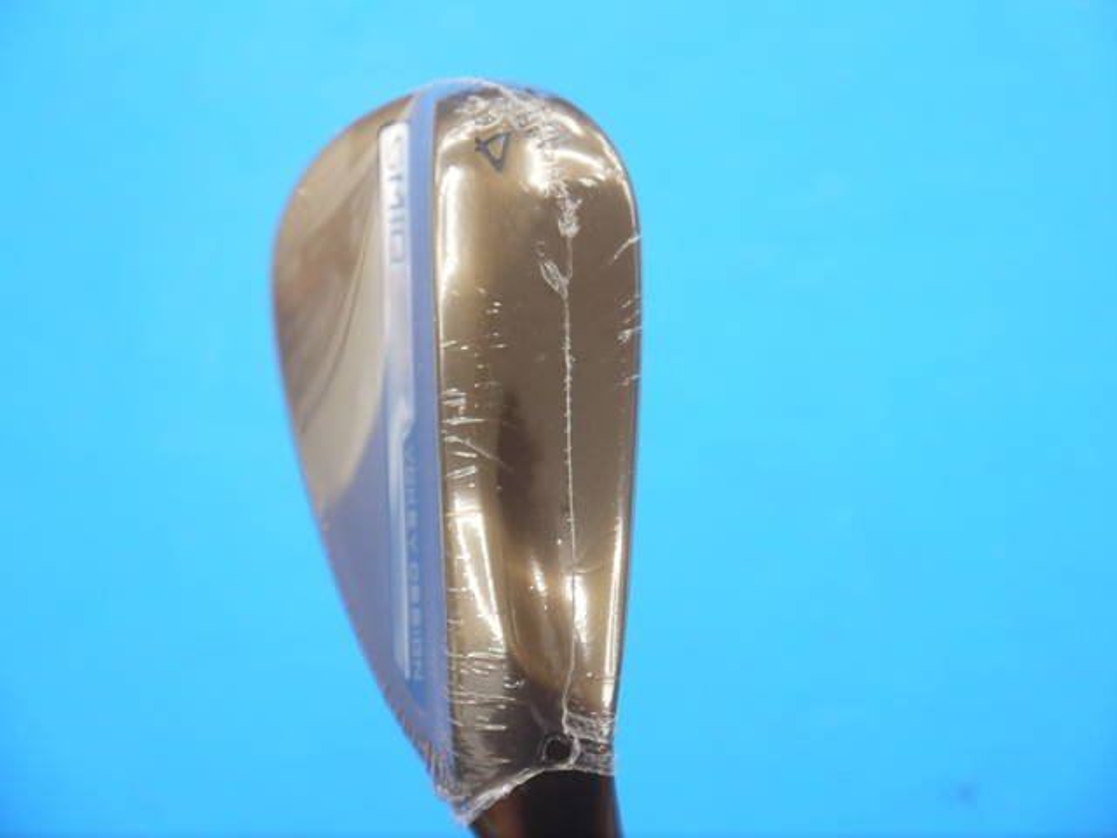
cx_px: 558
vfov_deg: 18.9
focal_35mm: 78
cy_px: 419
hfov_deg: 25.0
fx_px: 2517
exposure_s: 1/80
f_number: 5.5
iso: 800
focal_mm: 39
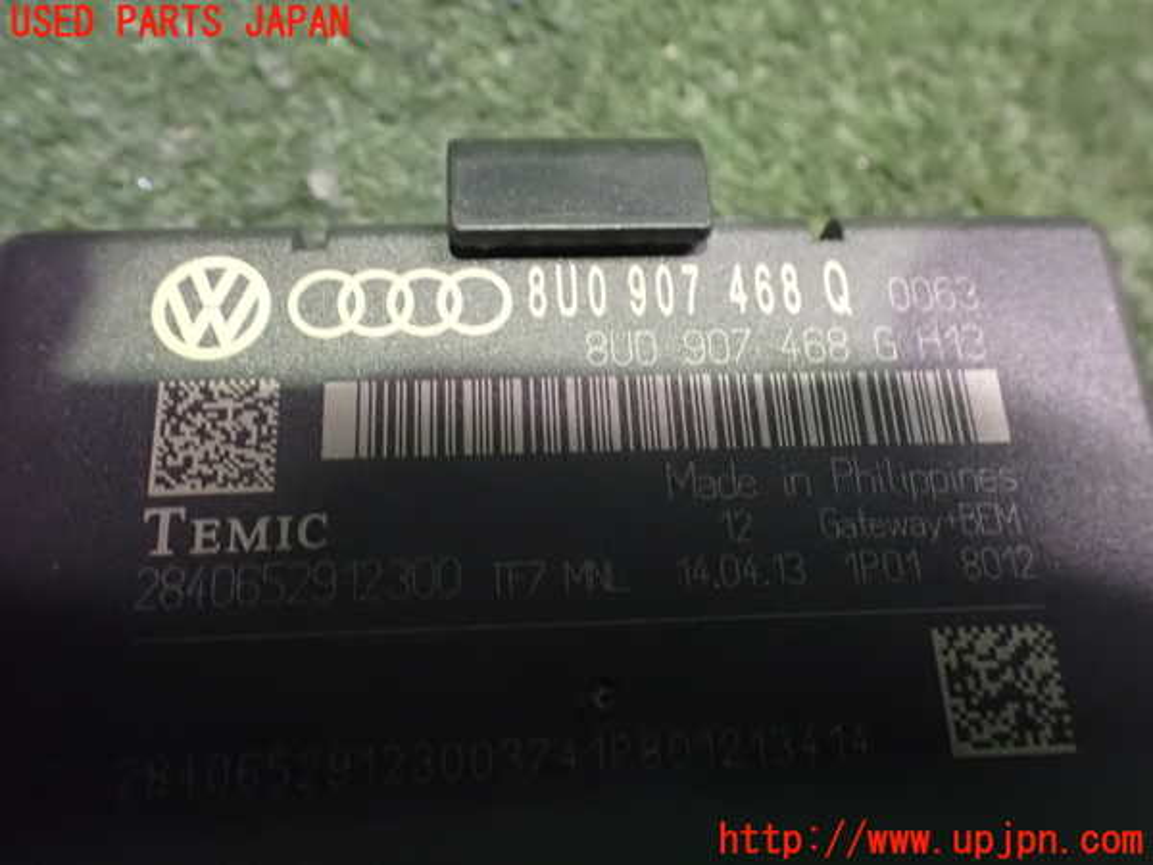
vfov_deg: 46.8
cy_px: 432
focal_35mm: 30
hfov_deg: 60.0
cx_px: 576
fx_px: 999
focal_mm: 5.4
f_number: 2.3
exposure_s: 1/20
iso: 1600
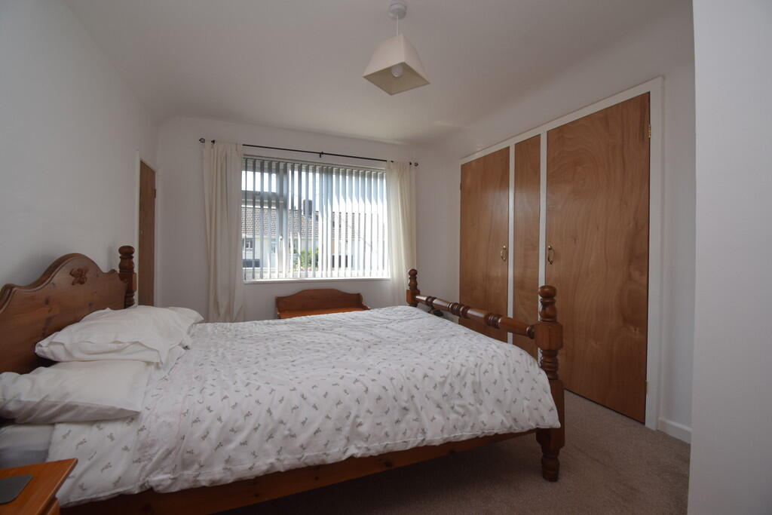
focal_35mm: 15
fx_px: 322
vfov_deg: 77.3
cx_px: 386
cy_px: 258
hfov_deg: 100.4
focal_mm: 10
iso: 400
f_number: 7.1
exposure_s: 1/200
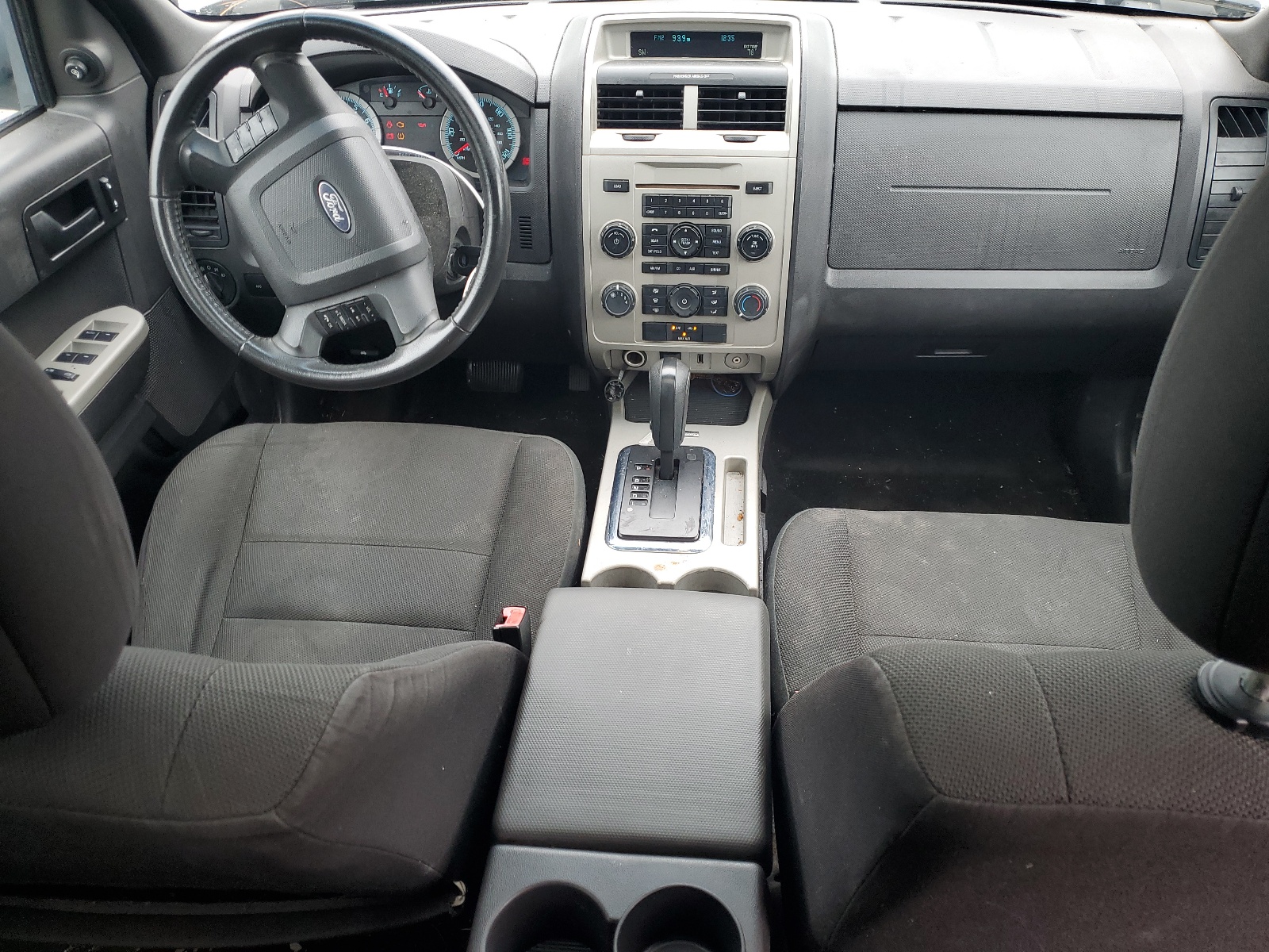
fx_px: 953
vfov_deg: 53.1
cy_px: 476
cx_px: 634
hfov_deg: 67.3
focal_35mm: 26
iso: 52
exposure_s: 1/60.2
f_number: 1.5
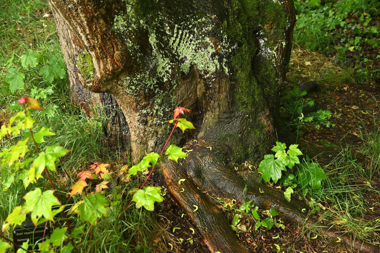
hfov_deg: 41.9
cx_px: 190
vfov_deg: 28.6
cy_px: 126
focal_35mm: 47
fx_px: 496
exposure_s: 1/100
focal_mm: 47
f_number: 5.6
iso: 250
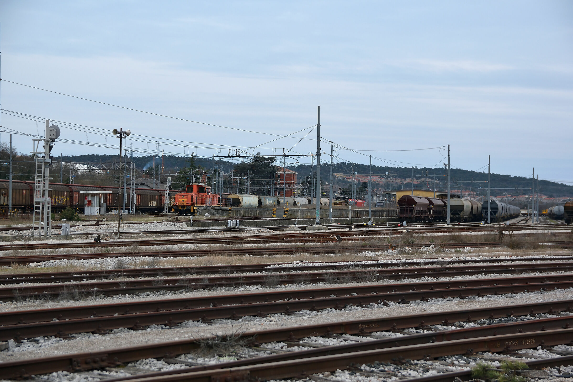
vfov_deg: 18.2
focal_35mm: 75
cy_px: 191
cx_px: 286
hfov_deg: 27.0
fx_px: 1194
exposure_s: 1/60
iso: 100
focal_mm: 50
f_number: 4
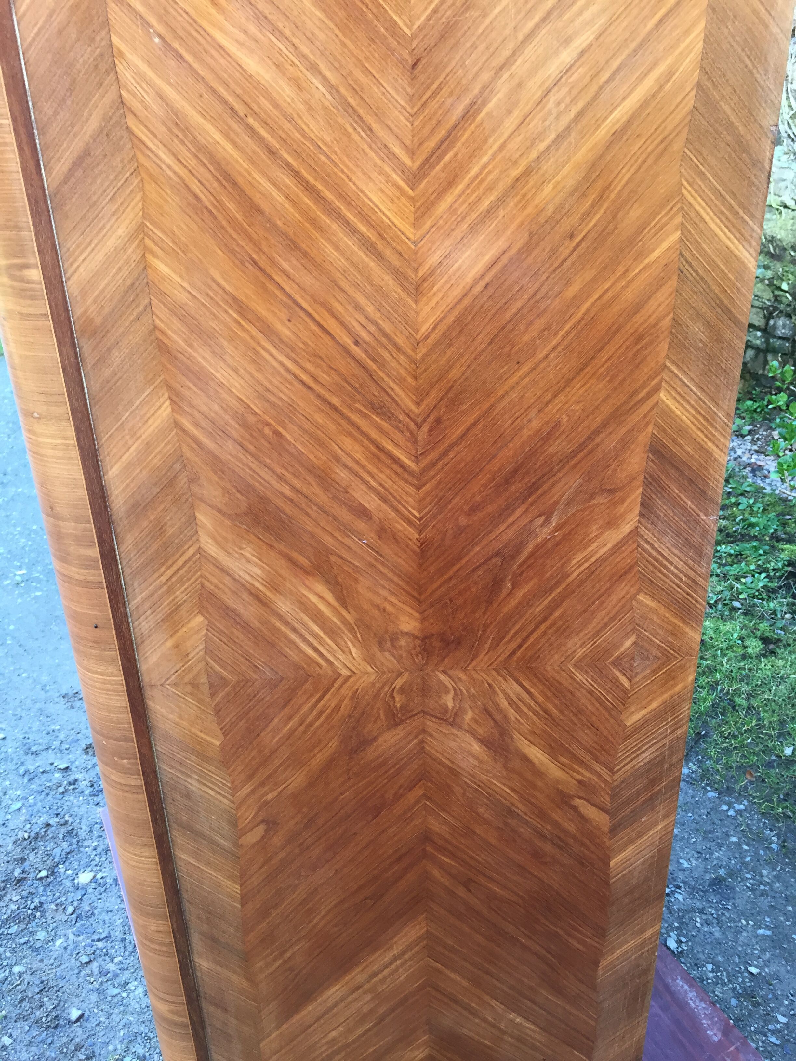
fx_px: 889
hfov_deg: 48.2
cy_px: 530
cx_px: 398
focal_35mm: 29
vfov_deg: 61.7
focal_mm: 4.15
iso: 32
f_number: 2.2
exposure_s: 1/33
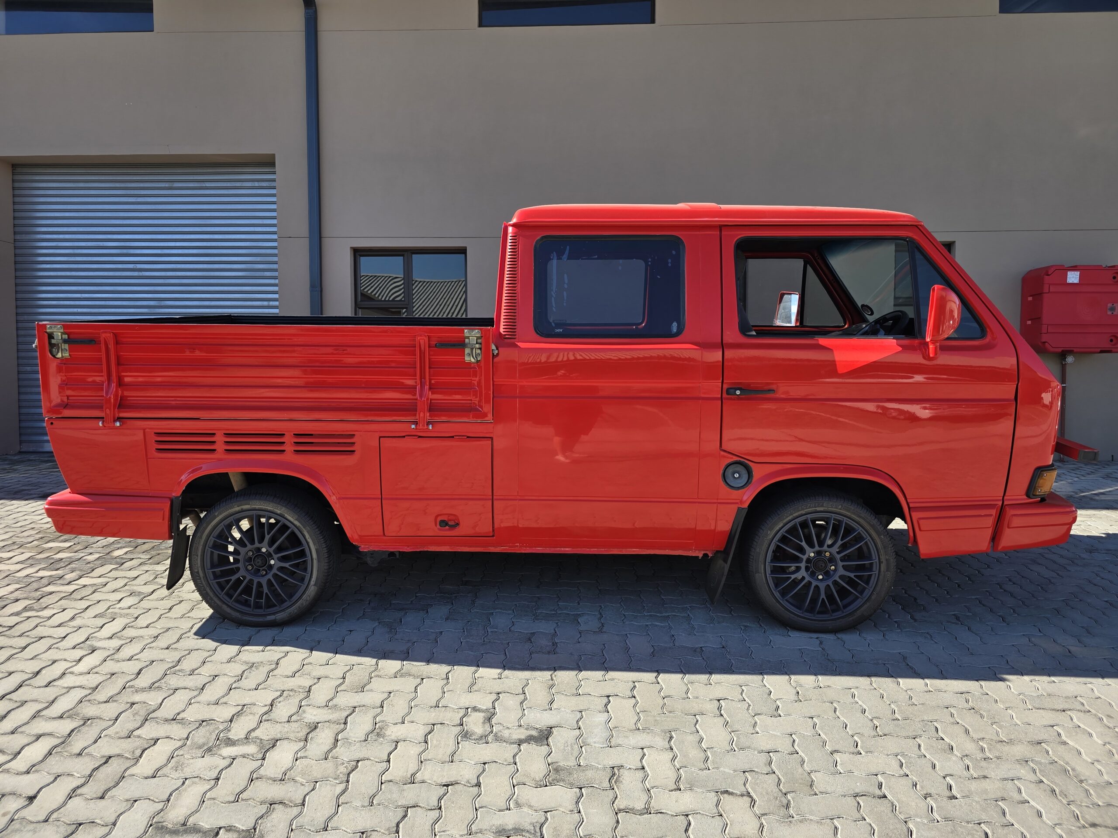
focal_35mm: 23
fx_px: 743
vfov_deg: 58.9
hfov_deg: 73.9
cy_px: 419
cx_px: 559
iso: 12
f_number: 1.7
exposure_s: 1/401
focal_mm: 6.3
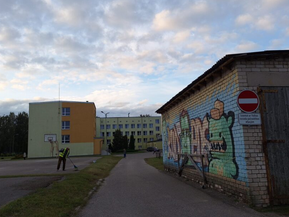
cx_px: 154
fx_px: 242
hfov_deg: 61.6
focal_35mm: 29
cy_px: 107
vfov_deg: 48.2
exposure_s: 1/1014
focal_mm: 5.54
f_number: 1.8
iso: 40
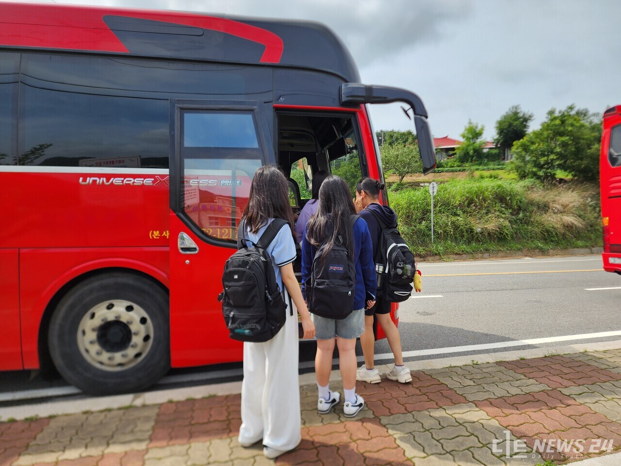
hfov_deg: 73.9
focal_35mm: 23
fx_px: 413
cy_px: 233
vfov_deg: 58.9
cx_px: 310
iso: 12
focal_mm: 6.4
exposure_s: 1/703
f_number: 1.8
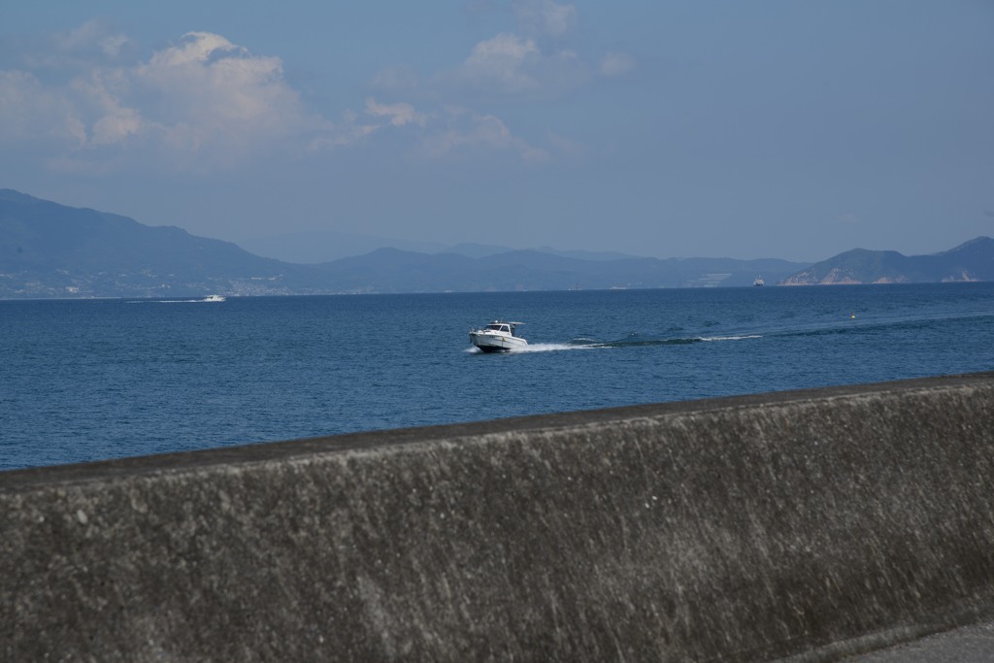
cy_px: 332
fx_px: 3314
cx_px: 497
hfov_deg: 17.1
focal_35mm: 120
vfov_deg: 11.4
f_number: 11
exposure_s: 1/320
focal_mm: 120
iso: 125
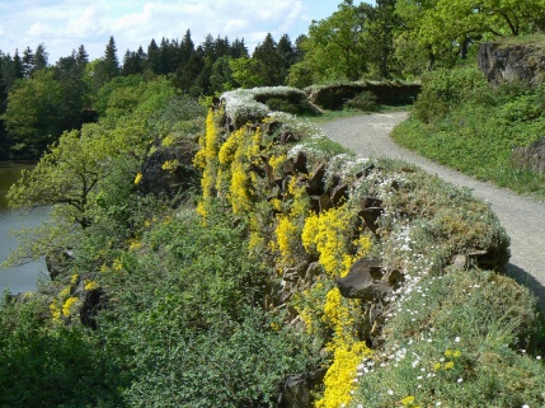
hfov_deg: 44.8
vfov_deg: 34.3
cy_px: 218
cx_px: 287
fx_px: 661
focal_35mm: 42
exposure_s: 1/400
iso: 80
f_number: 5.6
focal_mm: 6
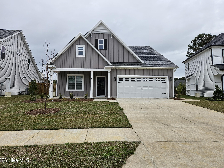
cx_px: 109
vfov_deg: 56.8
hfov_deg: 71.6
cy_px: 81
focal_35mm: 24
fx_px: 155
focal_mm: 5.4
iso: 25
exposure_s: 1/320
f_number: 1.8
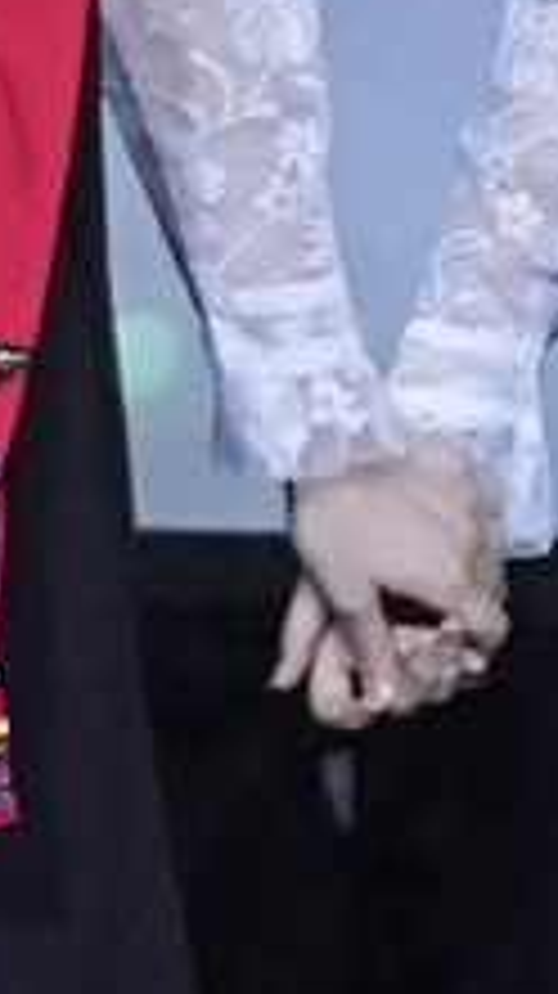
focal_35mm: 1532
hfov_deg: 0.8
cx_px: 2529
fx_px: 40375
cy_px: -1118
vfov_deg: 1.4
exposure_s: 1/400
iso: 2500
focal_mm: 84
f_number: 2.8
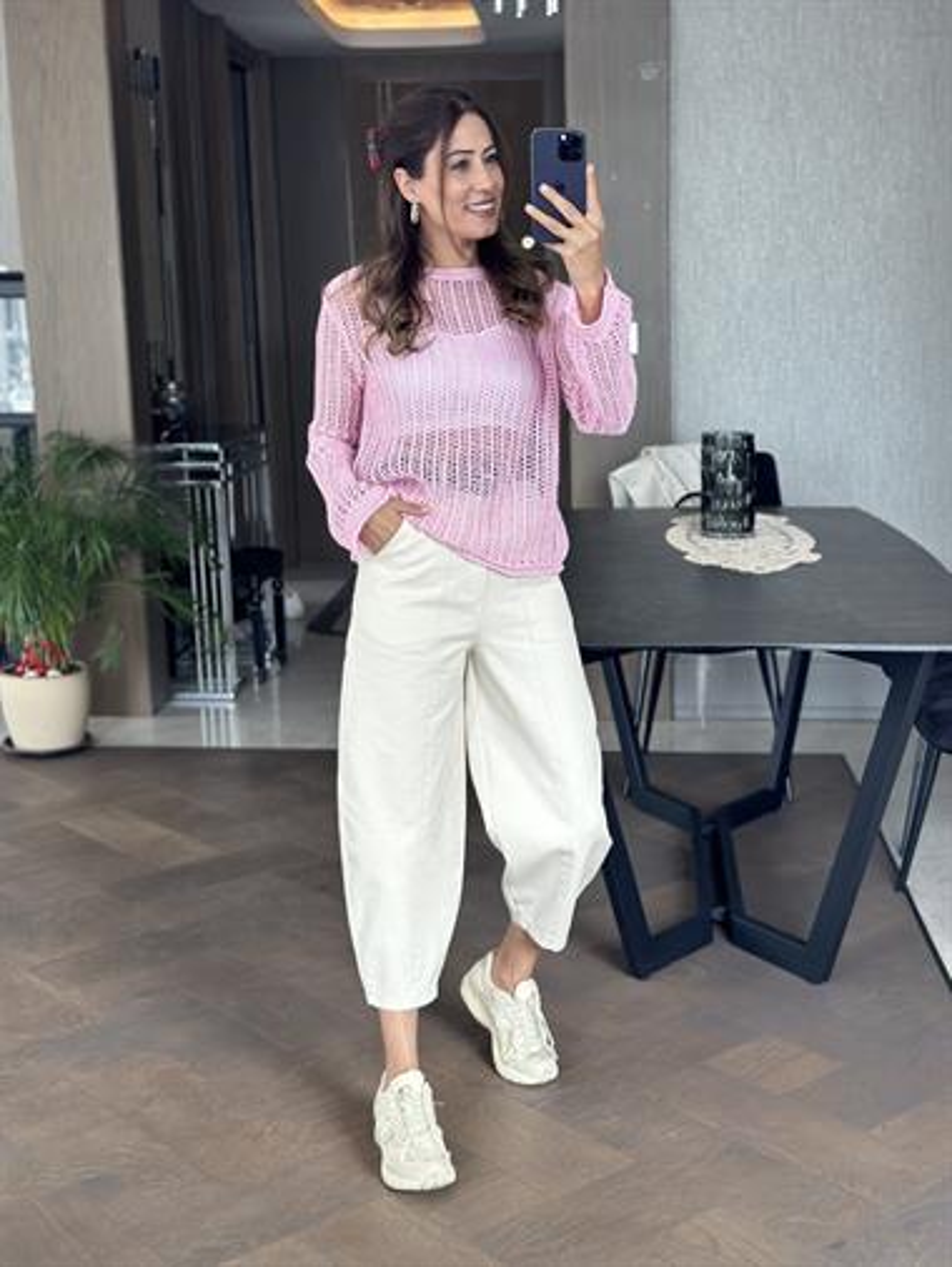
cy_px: 634
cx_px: 476
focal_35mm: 48
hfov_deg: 30.3
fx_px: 1759
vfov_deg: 39.6
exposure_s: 1/126
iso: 100
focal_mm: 6.86
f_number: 1.78
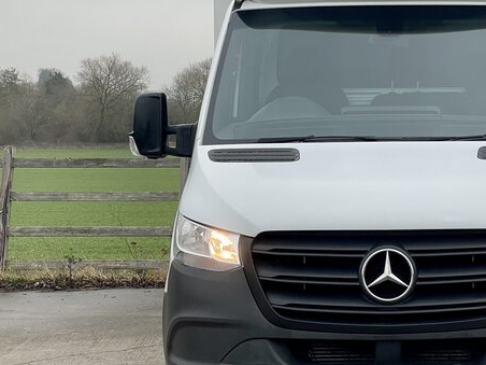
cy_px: 148
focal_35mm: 92
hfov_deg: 21.0
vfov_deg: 16.1
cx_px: 401
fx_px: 1292
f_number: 2
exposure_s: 1/99
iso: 32
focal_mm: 6
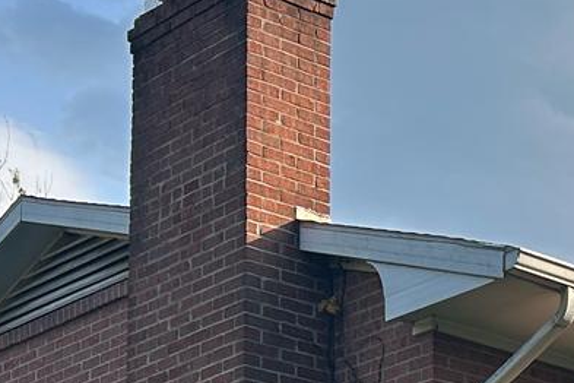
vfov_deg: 9.2
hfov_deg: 13.6
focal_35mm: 141
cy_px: 743
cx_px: 894
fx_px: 2248
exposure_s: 1/2695
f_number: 1.5
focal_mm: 5.7
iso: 50
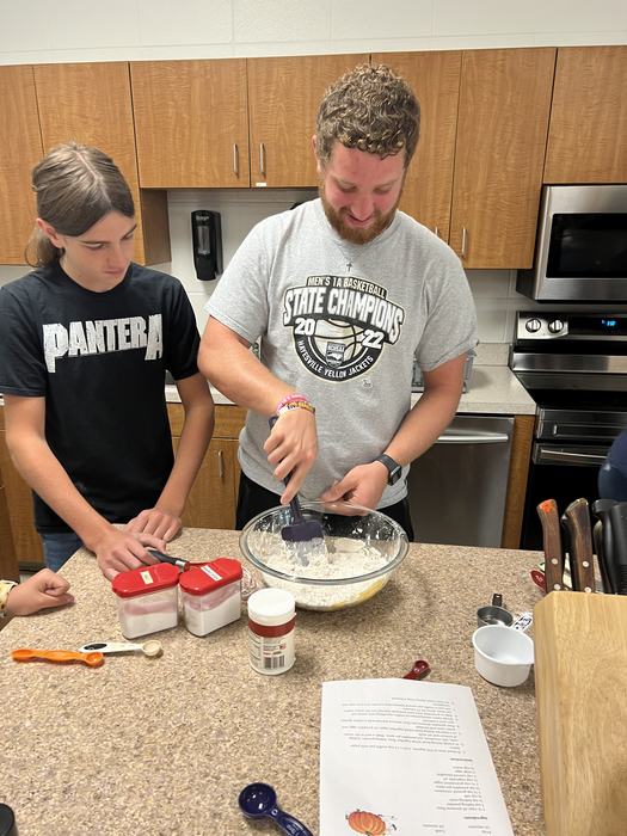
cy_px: 418
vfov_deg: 67.3
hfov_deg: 53.1
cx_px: 314
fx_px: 628
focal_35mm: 26
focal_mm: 5.7
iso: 100
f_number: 1.5
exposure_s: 1/60
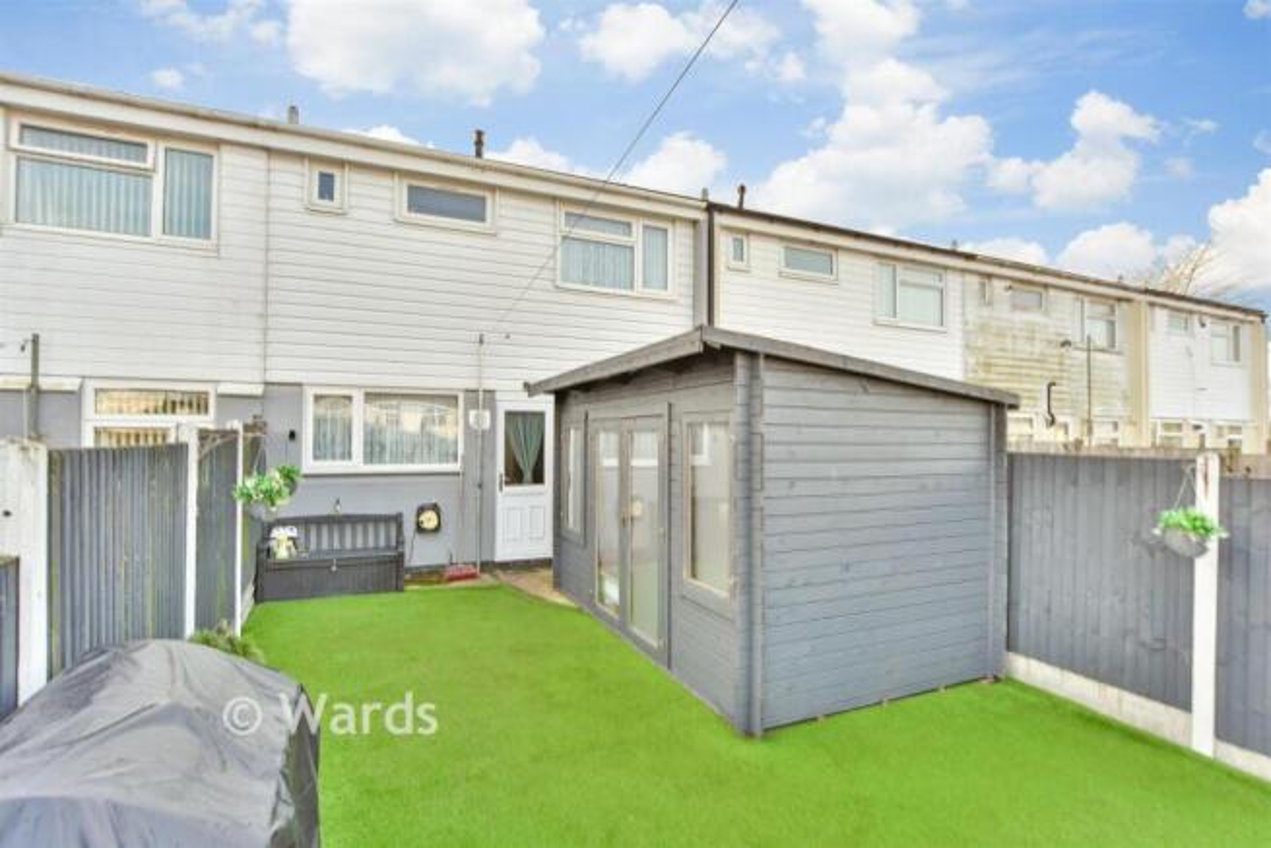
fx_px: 530
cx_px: 636
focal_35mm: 15
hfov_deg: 100.4
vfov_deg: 77.4
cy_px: 424
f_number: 5
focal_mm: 10
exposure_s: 1/100
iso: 500
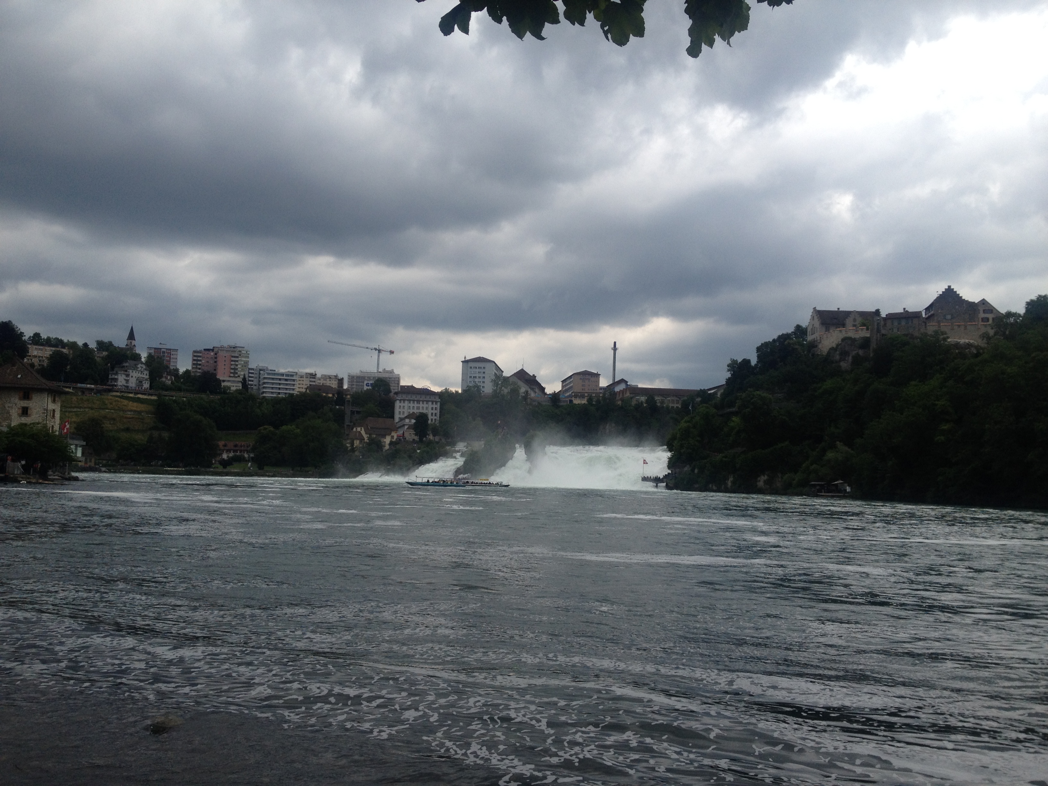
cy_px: 393
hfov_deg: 52.6
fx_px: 1060
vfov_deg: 40.7
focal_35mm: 35
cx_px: 524
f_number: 2.4
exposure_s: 1/1672
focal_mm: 4.28
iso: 50
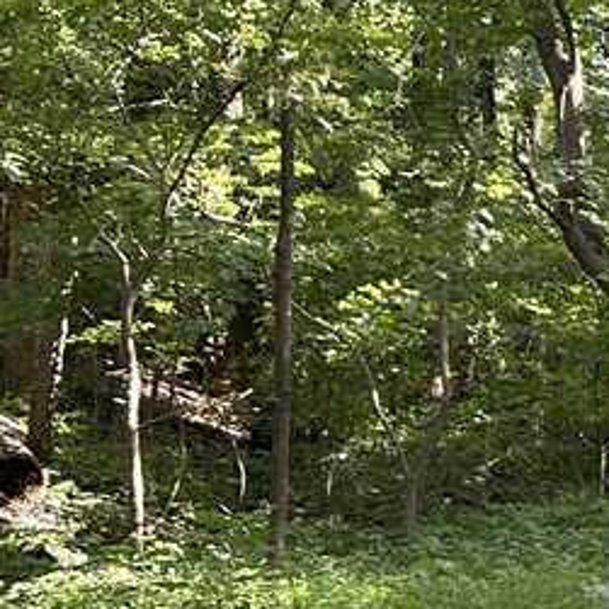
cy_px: 301
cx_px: 1417
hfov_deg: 12.2
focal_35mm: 117
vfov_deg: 14.9
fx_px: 2329
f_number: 1.5
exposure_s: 1/121
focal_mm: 5.7
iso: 100
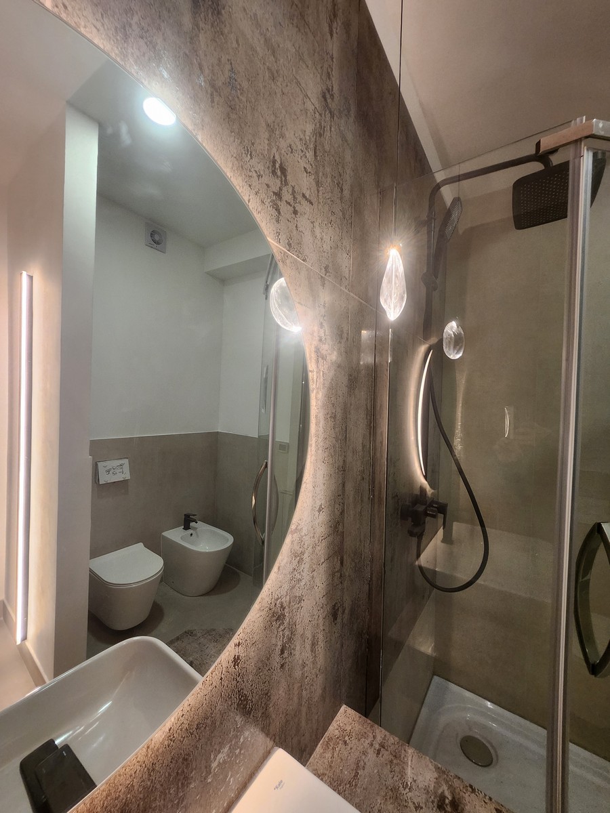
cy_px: 406
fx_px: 305
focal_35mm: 13
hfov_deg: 89.9
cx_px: 305
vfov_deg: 106.2
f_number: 2.2
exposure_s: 1/50
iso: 125
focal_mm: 1.74
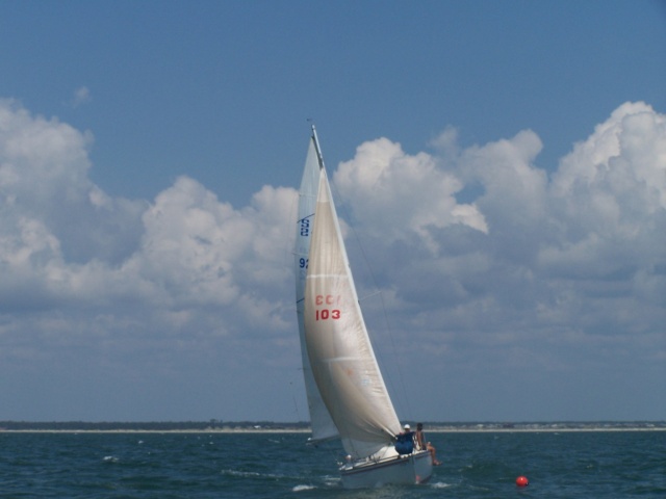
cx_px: 333
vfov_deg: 12.7
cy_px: 250
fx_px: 2251
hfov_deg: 16.8
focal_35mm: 117
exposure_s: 1/750
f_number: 6.3
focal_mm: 19.4
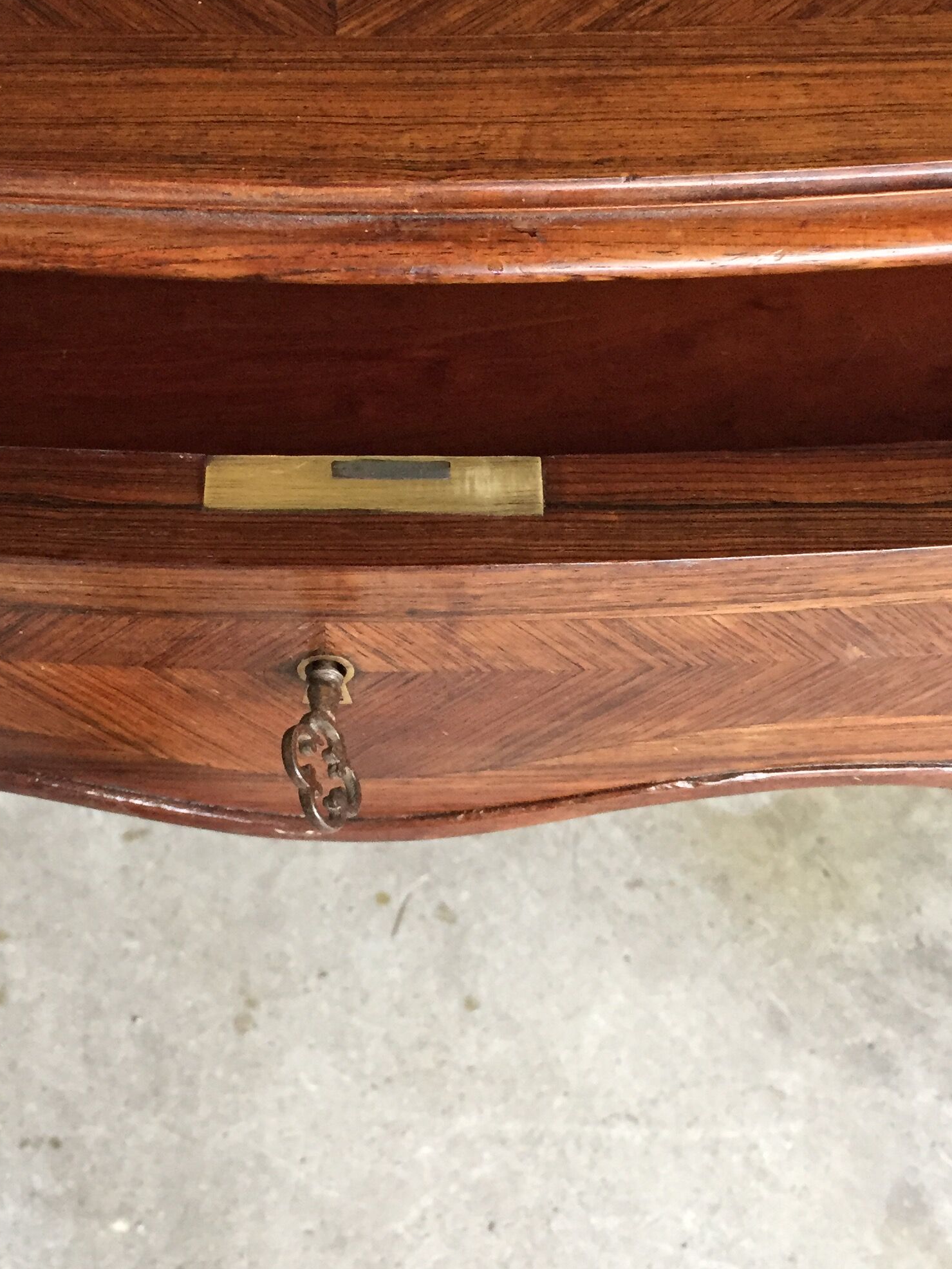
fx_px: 1760
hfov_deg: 30.0
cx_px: 315
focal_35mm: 48
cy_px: 632
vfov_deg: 39.7
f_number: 2.2
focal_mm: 4.15
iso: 250
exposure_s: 1/33
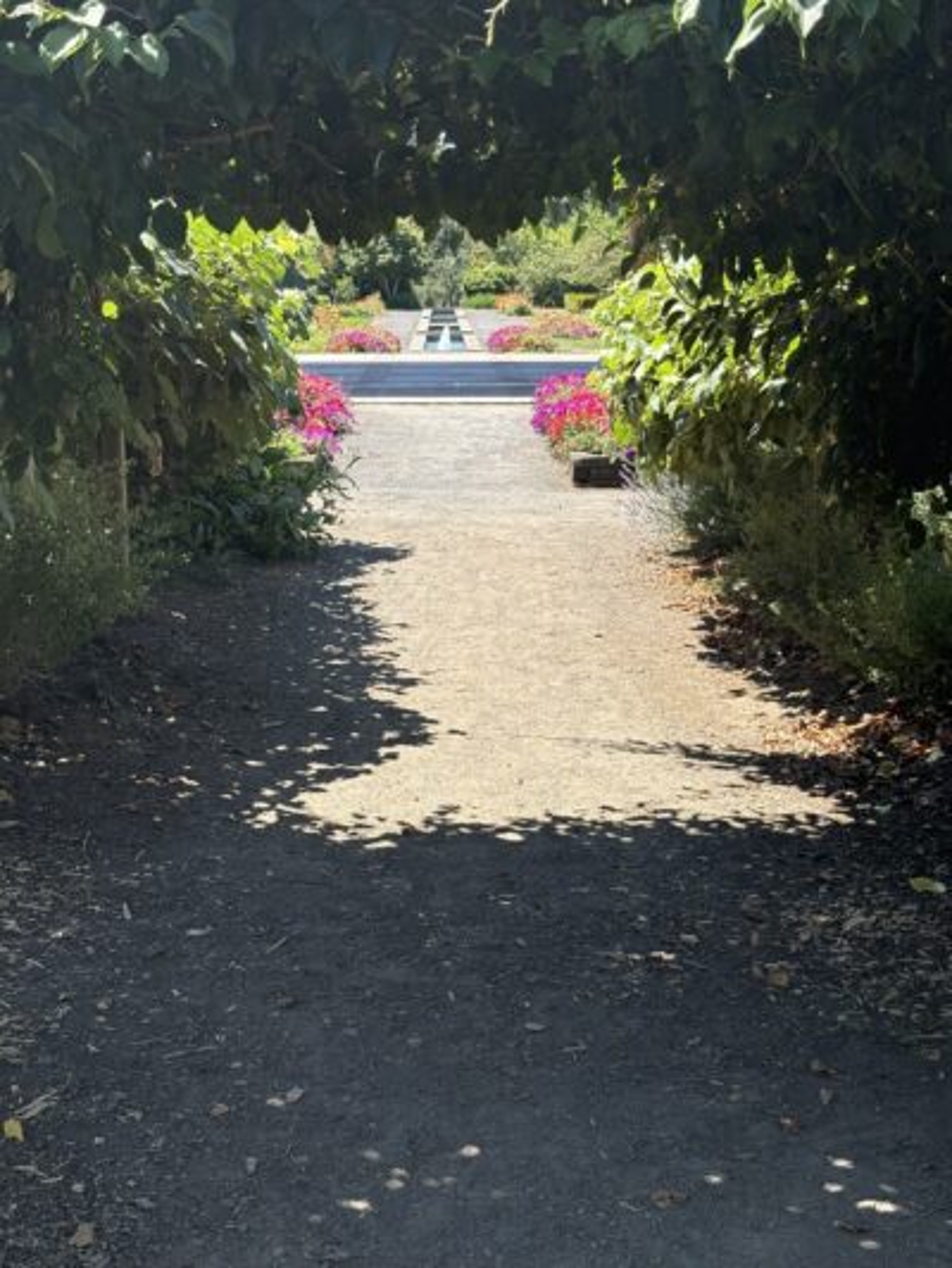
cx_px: 476
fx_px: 1906
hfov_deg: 28.0
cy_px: 634
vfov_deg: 36.8
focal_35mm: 52
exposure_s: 1/1048
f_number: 1.6
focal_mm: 5.96
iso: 32
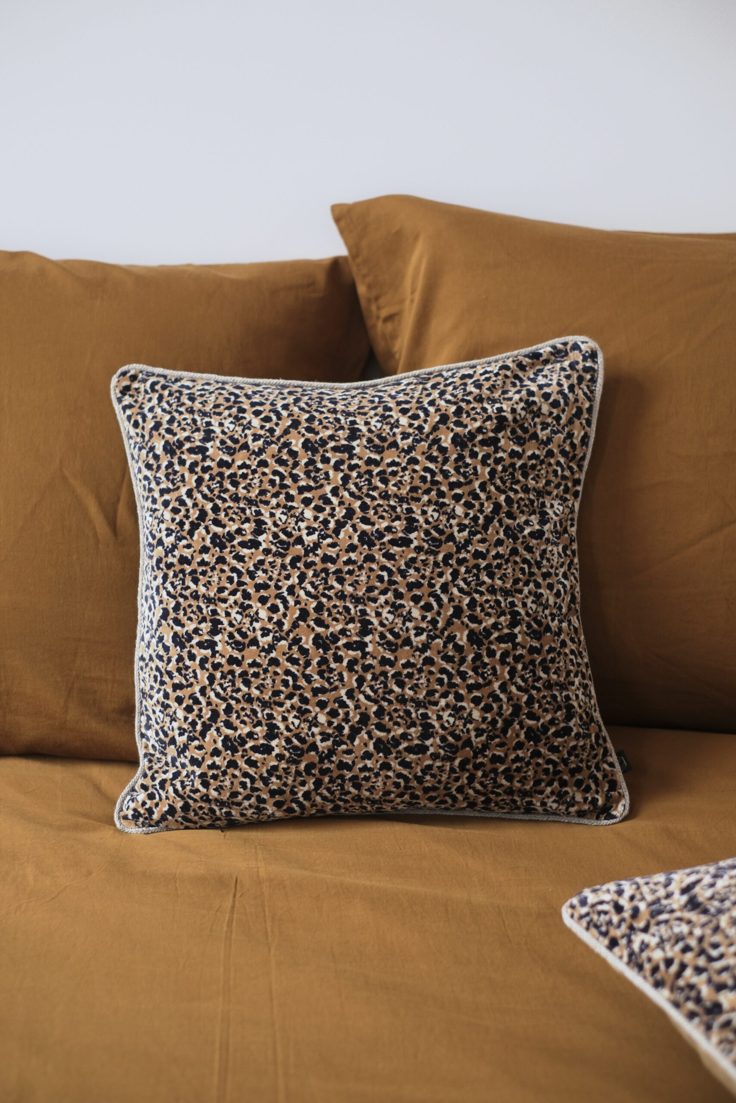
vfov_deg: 37.5
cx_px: 368
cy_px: 552
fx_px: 1625
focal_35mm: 53
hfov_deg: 25.5
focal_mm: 35
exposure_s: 1/52
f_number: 1.8
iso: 160
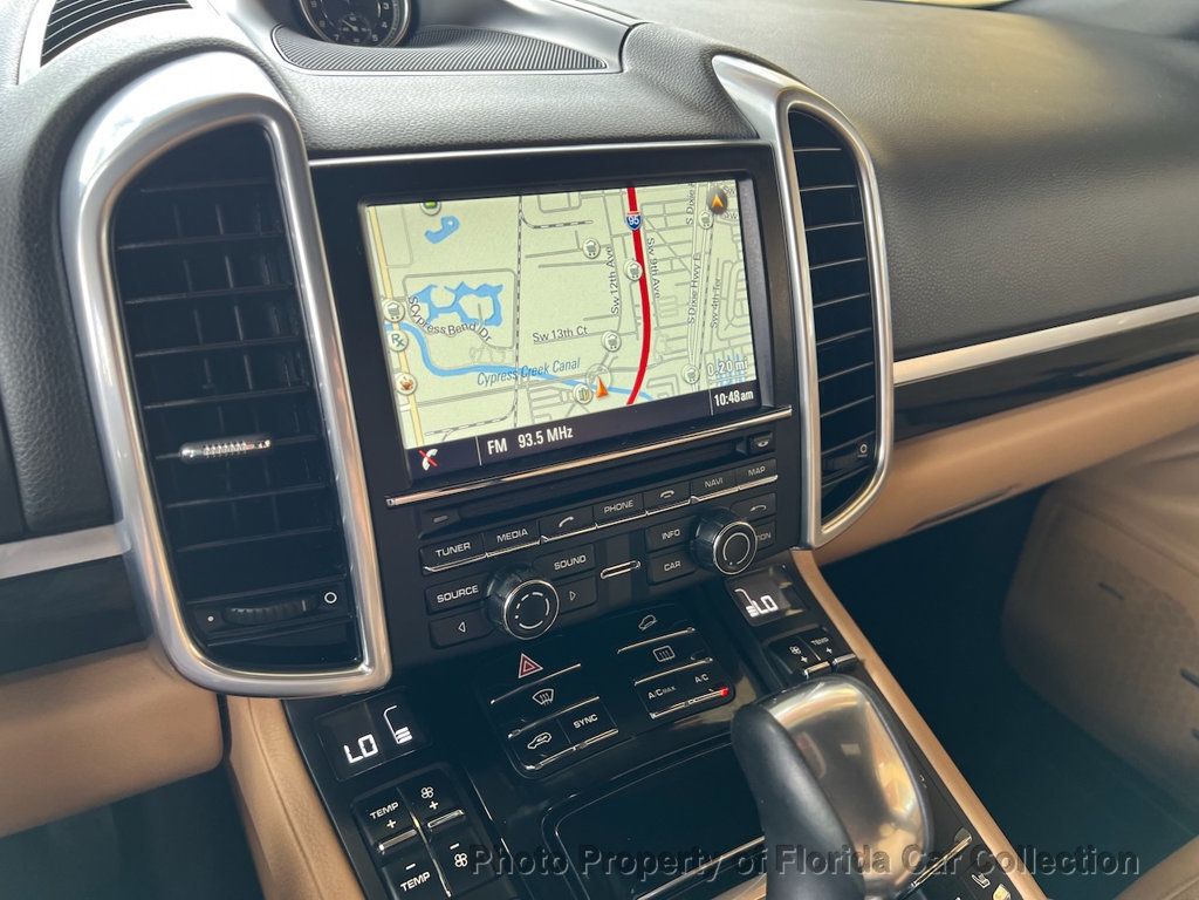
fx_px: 901
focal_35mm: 26
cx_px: 600
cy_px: 450
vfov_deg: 53.1
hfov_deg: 67.3
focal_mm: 5.7
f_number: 1.5
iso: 80
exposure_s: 1/121
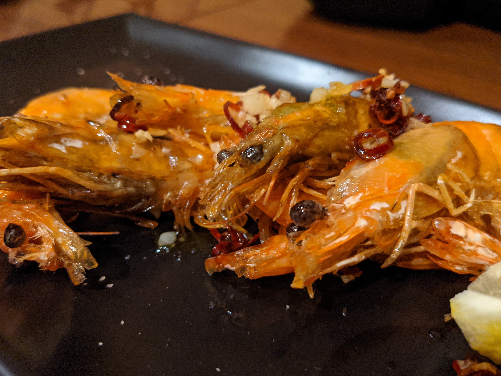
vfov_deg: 49.7
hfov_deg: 63.4
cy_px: 192
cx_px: 248
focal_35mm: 28
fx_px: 405
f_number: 1.73
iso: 803
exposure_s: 1/25
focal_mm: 4.38
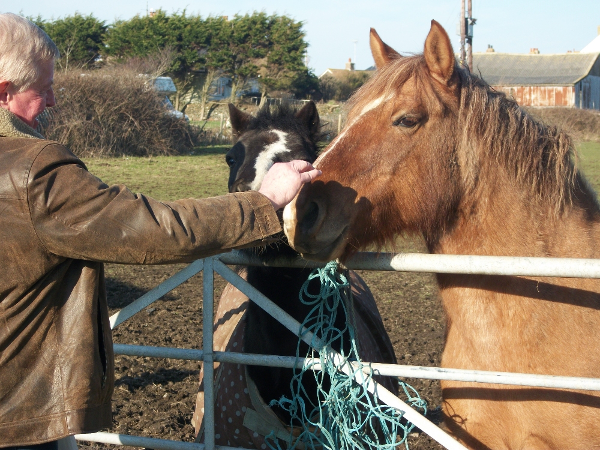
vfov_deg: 15.4
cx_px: 300
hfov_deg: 20.4
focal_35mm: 96
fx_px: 1664
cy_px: 225
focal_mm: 17.1
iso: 80
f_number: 5.2
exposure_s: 1/250
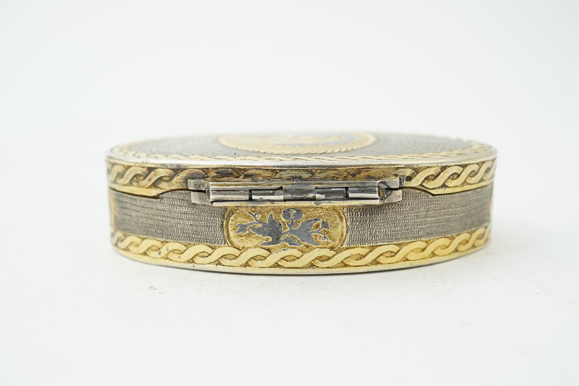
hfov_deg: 43.6
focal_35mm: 45
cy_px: 193
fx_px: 724
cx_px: 290
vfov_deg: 29.9
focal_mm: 30
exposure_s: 1/50
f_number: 13
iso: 640
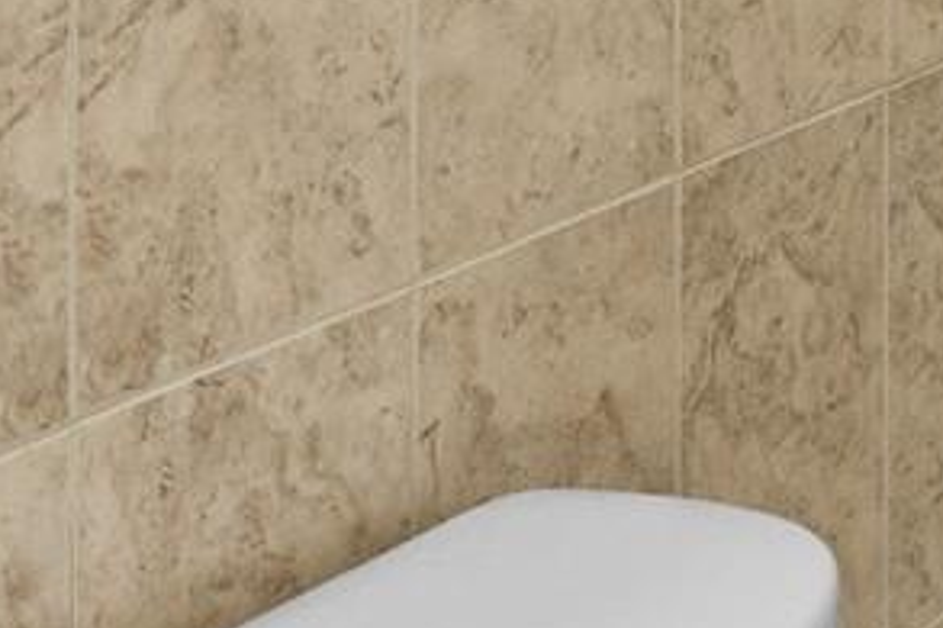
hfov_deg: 17.3
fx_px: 2932
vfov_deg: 11.1
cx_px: 1197
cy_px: -607
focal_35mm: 112
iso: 400
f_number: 8
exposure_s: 1/2
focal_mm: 16
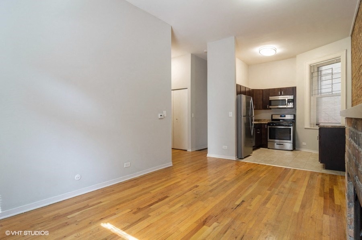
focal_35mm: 18
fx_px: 181
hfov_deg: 90.1
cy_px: 120
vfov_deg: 67.3
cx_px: 181
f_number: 8
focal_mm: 12
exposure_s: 1/3
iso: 200
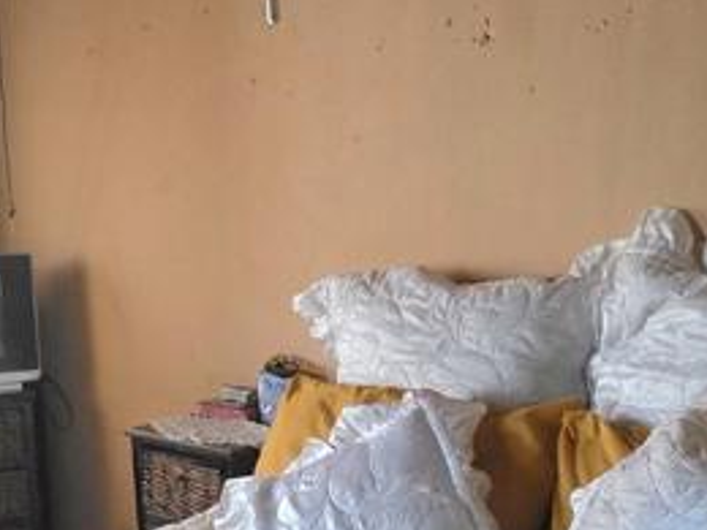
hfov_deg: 46.6
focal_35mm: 40
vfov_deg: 34.9
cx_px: 299
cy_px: 416
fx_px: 817
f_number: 1.9
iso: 800
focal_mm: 2.2
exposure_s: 1/50.3
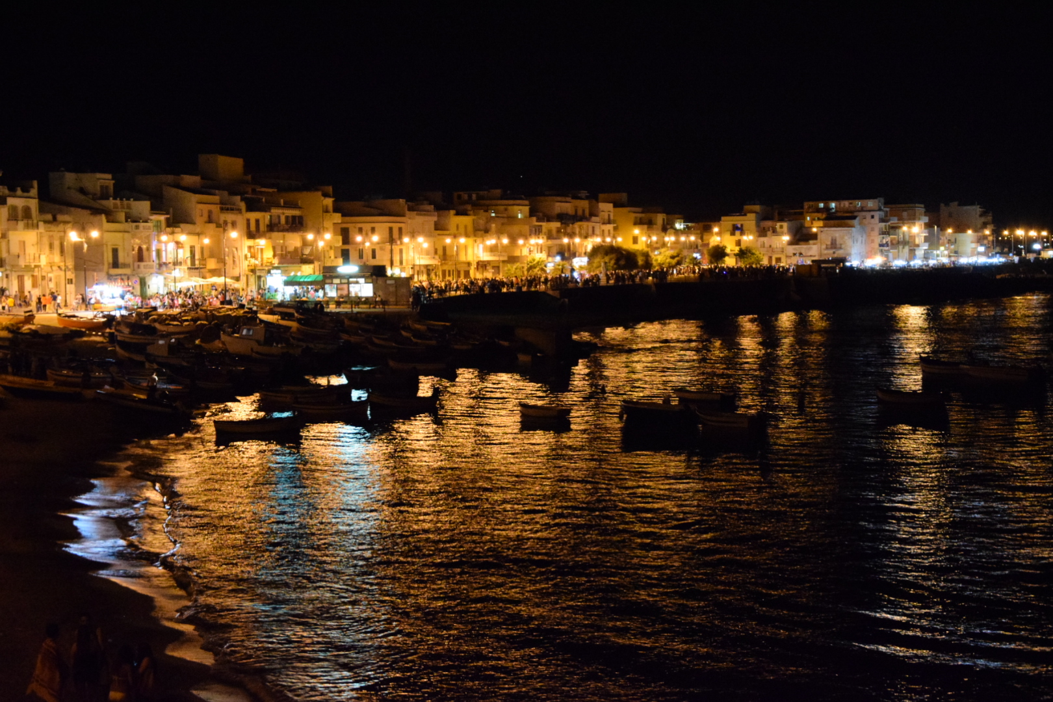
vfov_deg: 21.6
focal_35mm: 63
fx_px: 1843
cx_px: 526
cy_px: 351
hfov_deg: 31.9
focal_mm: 42
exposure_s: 1/20
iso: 8000
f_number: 4.8
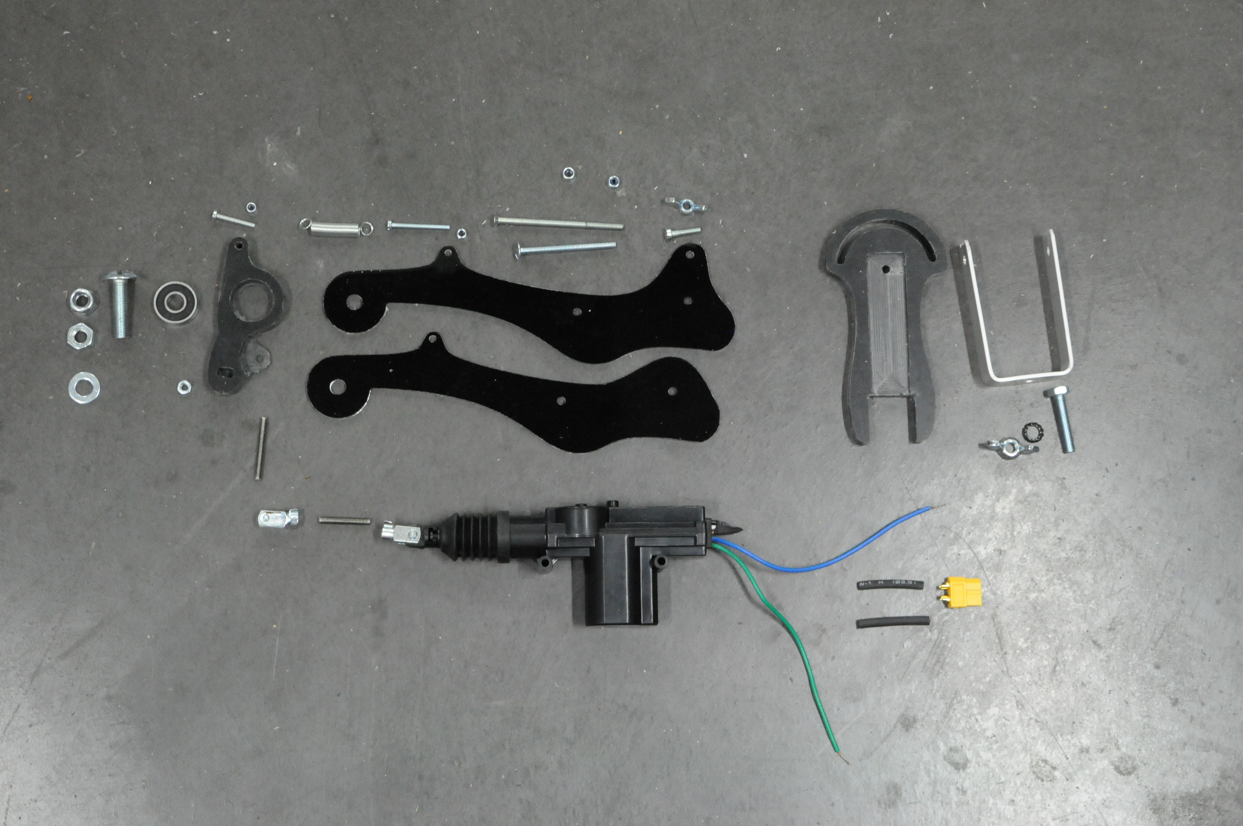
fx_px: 2379
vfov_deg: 19.7
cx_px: 622
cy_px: 413
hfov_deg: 29.3
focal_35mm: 69
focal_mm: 46
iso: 2500
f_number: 8
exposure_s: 1/30
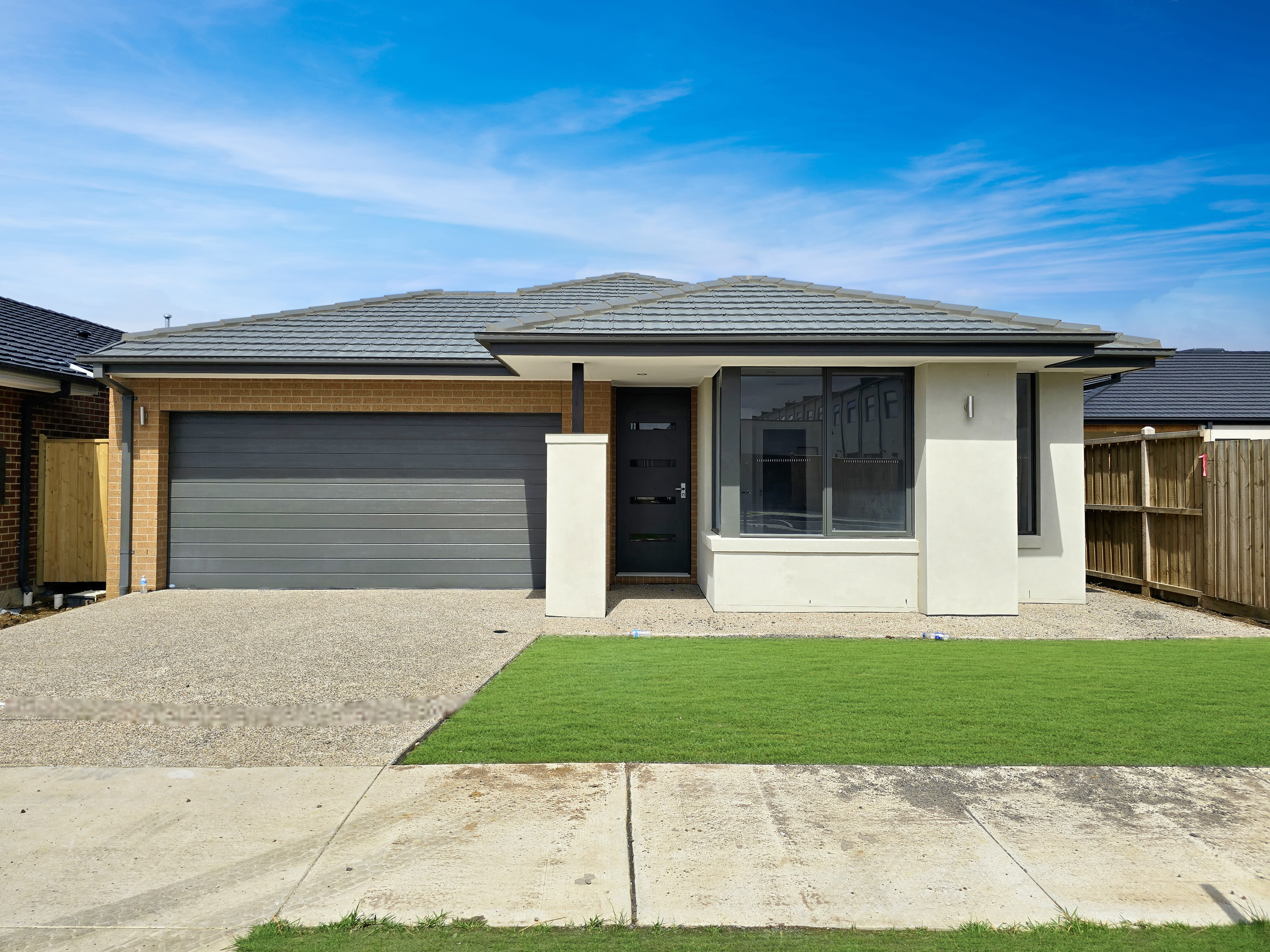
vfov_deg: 58.9
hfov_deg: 73.9
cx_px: 635
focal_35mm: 23
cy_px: 476
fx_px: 844
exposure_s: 1/1667
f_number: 1.7
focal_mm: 6.3
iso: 12
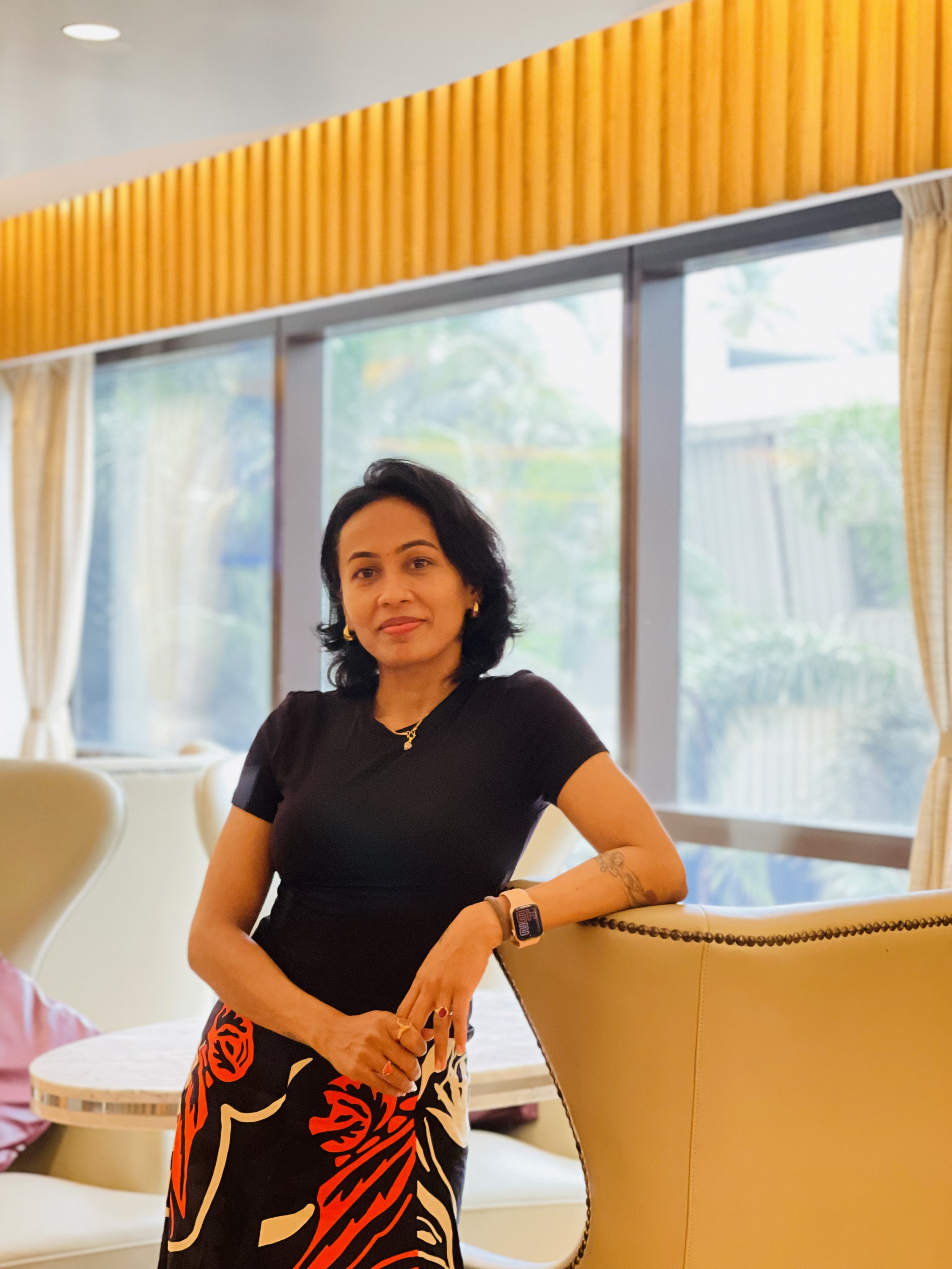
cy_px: 634
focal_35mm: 64
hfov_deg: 22.9
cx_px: 476
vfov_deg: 30.3
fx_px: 2347
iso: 320
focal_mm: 7.5
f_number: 2.2
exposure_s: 1/37
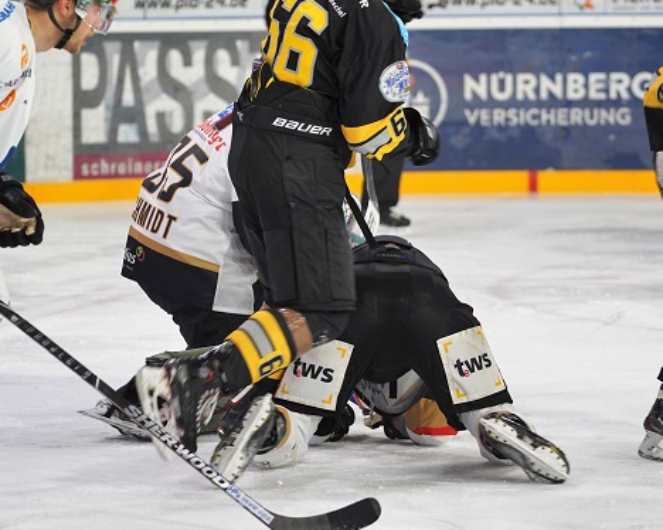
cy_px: 193
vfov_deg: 6.5
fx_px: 4629
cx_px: 326
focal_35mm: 236
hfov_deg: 8.2
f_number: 4
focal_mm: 159
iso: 400
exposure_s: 1/160
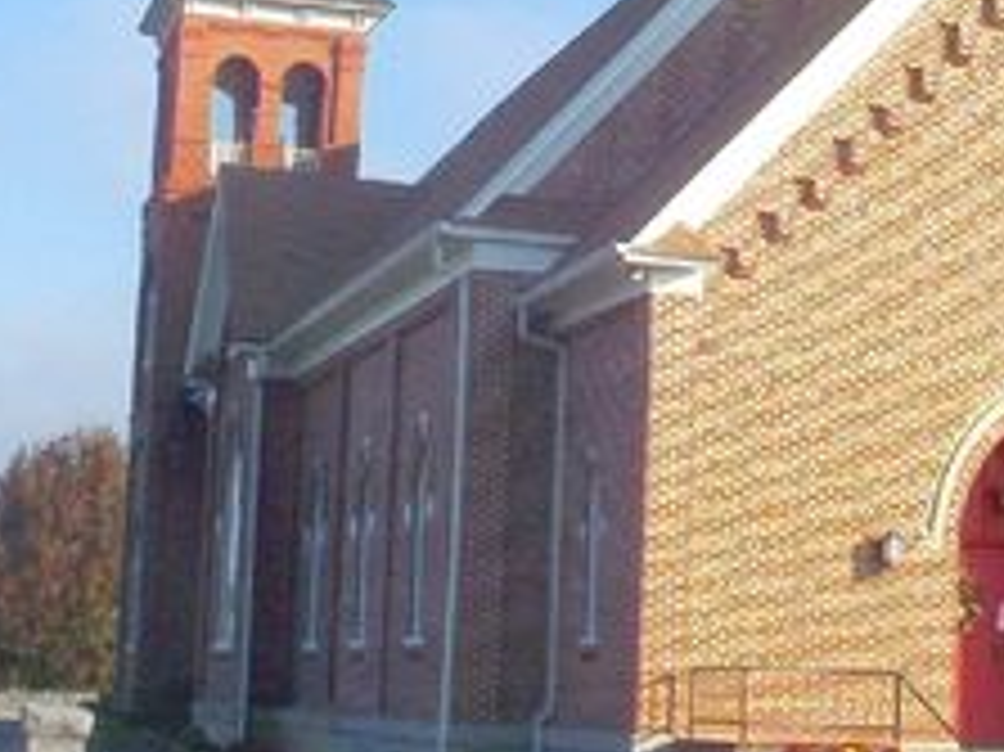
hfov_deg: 21.0
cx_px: 662
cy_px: 106
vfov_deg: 15.7
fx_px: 2696
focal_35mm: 93
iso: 100
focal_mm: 6
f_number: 8
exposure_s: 1/242
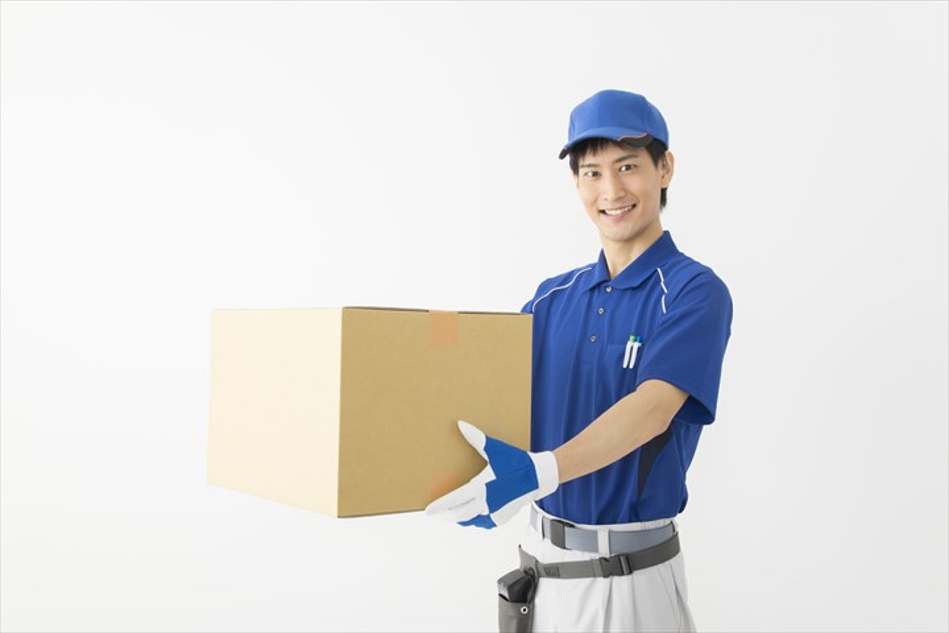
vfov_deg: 33.4
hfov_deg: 48.5
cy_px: 316
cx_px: 474
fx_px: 1054
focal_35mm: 40
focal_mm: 27
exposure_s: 1/160
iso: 100
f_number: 7.1
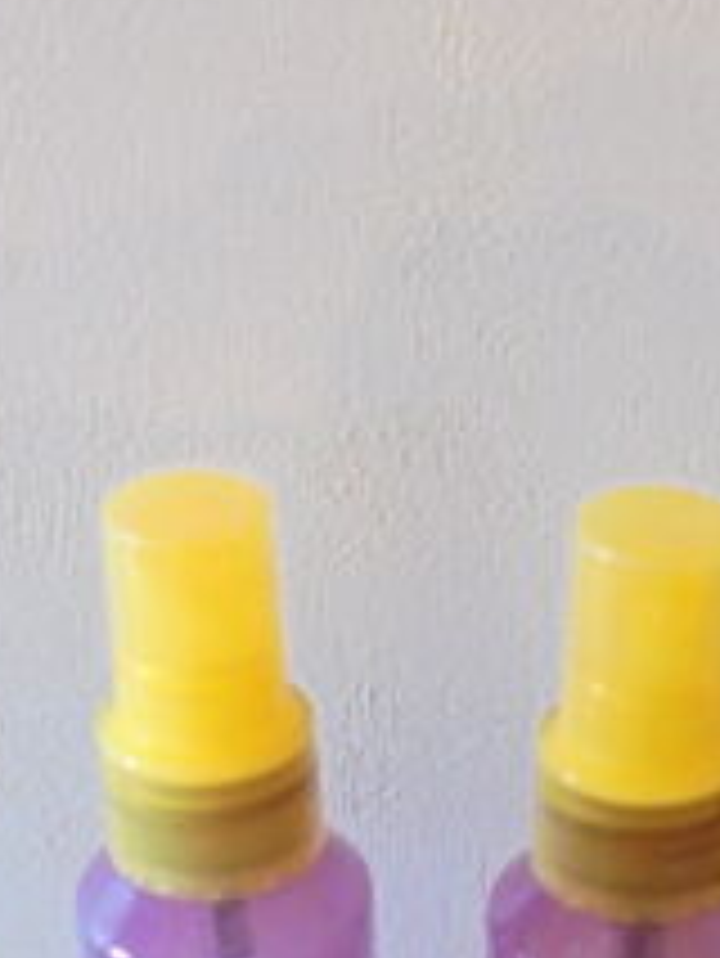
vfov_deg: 22.7
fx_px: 2161
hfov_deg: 18.8
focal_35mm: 78
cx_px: 508
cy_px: 1187
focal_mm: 4.6
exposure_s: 1/15
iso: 400
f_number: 3.5
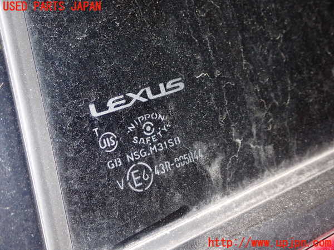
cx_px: 167
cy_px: 125
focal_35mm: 54
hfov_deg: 35.5
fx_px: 521
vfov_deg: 27.0
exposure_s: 1/50
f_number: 10
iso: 800
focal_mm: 9.65
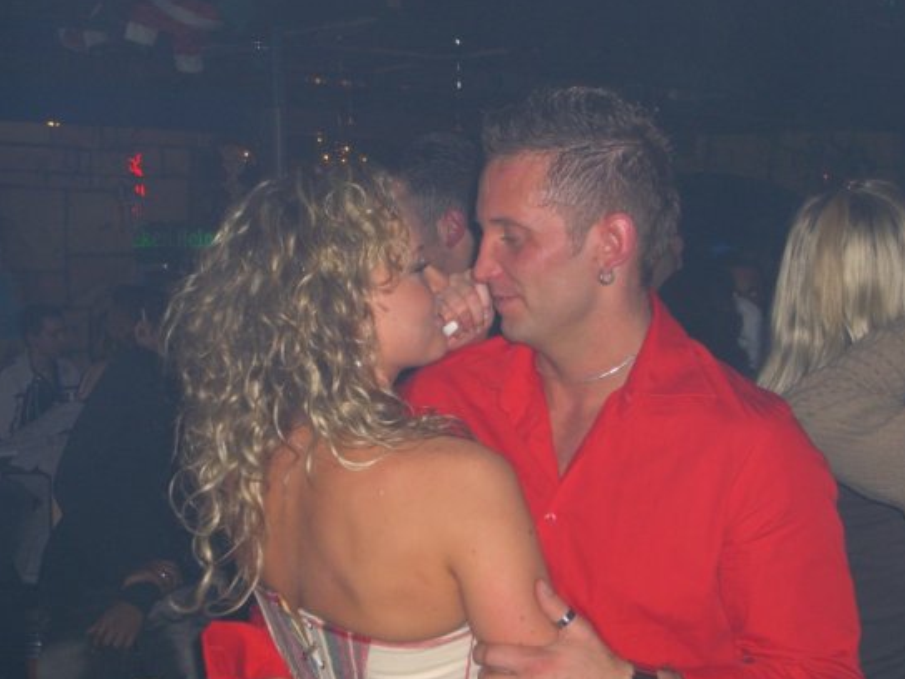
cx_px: 418
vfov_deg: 19.6
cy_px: 341
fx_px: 1961
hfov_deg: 26.0
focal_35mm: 75
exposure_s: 1/60
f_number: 4
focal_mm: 14.2
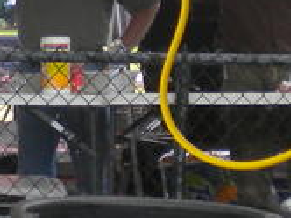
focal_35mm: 190
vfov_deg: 7.8
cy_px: 11
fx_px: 1595
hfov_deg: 10.4
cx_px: 16
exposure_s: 1/126
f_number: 3.1
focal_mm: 6.3
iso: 80
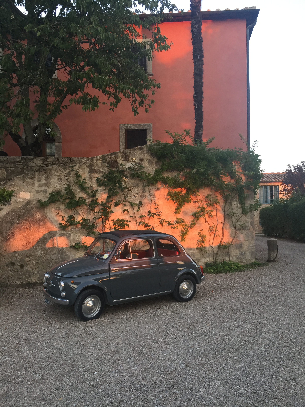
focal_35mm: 29
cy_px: 204
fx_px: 341
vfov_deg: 61.7
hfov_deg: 48.2
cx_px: 152
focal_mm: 4.15
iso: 32
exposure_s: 1/33
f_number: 2.2
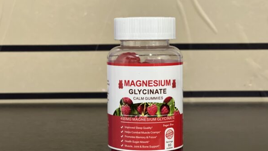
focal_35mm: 85
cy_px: 80
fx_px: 604
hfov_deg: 25.0
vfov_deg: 14.2
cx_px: 134
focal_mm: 9
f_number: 2.8
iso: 400
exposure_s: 1/29
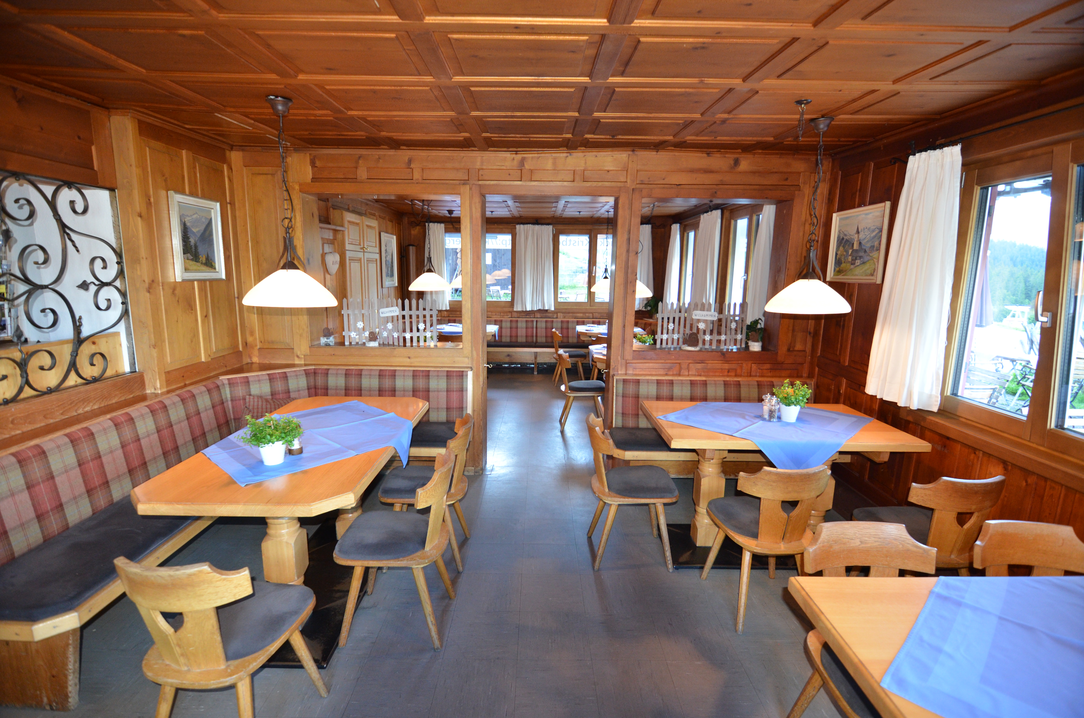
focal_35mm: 16
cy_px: 359
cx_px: 542
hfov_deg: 95.1
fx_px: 496
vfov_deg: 71.8
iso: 800
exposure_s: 1/60
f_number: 2.8
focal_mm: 11
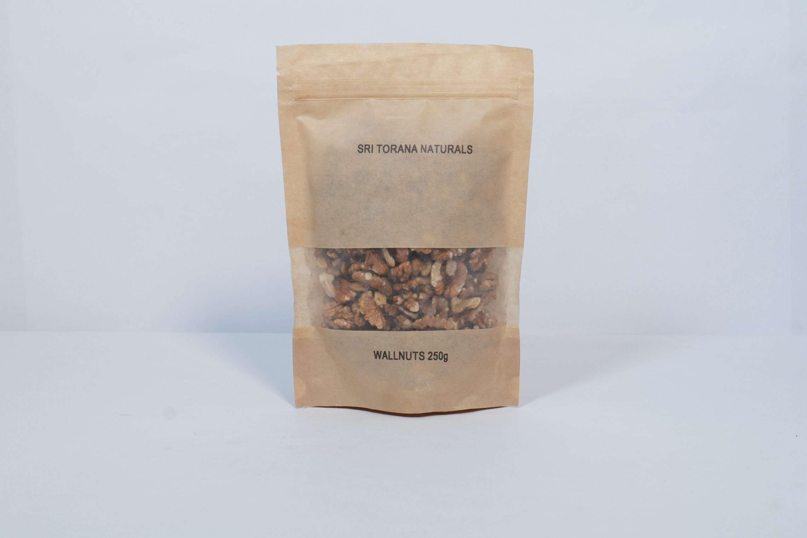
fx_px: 2253
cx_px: 404
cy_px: 269
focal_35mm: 100
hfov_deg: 20.3
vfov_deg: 13.6
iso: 250
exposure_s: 1/160
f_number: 9
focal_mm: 67
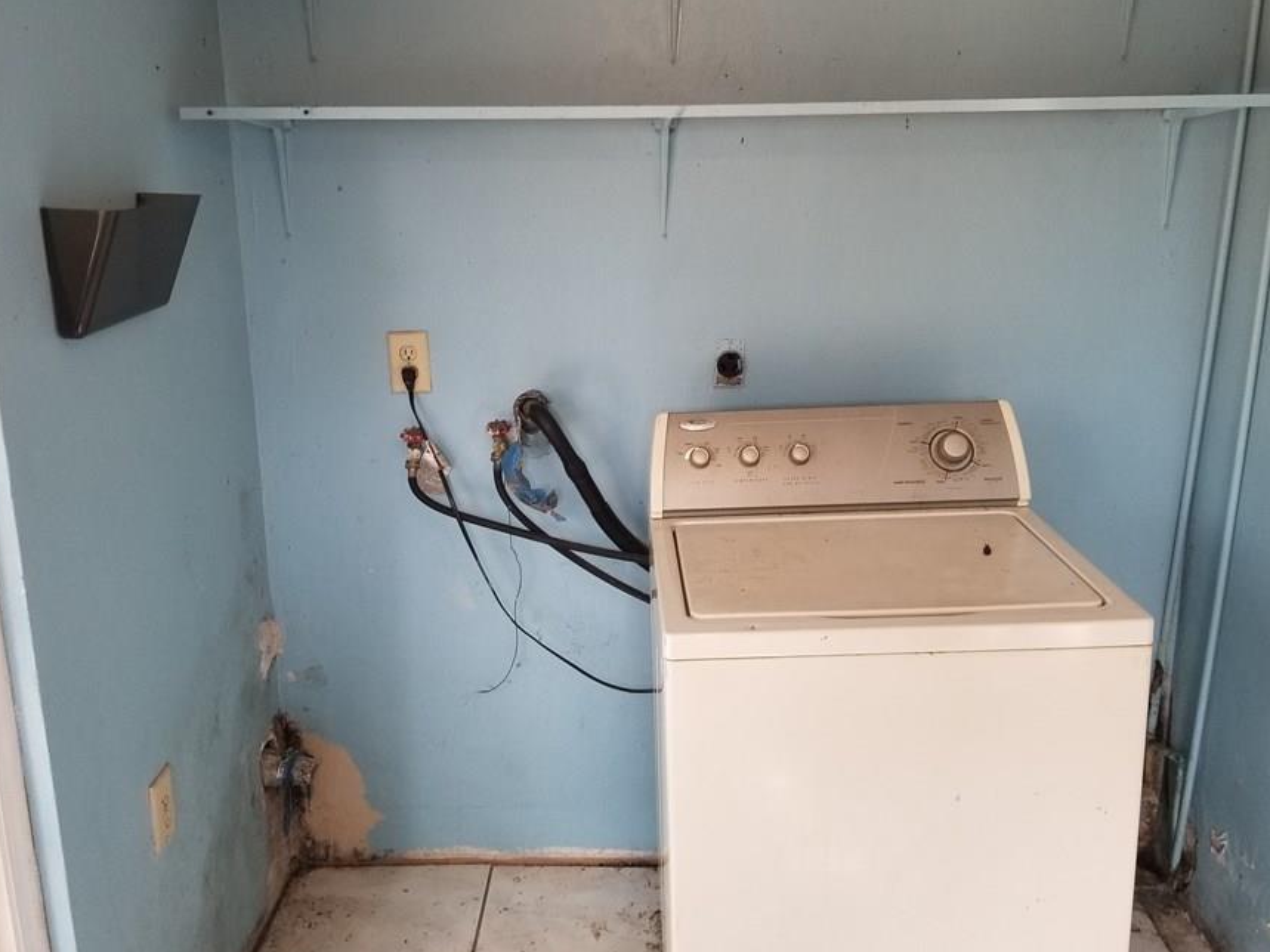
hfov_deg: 58.4
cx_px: 619
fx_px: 1137
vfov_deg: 45.4
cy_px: 469
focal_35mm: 31
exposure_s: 1/60
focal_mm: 4.25
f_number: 1.7
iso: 100
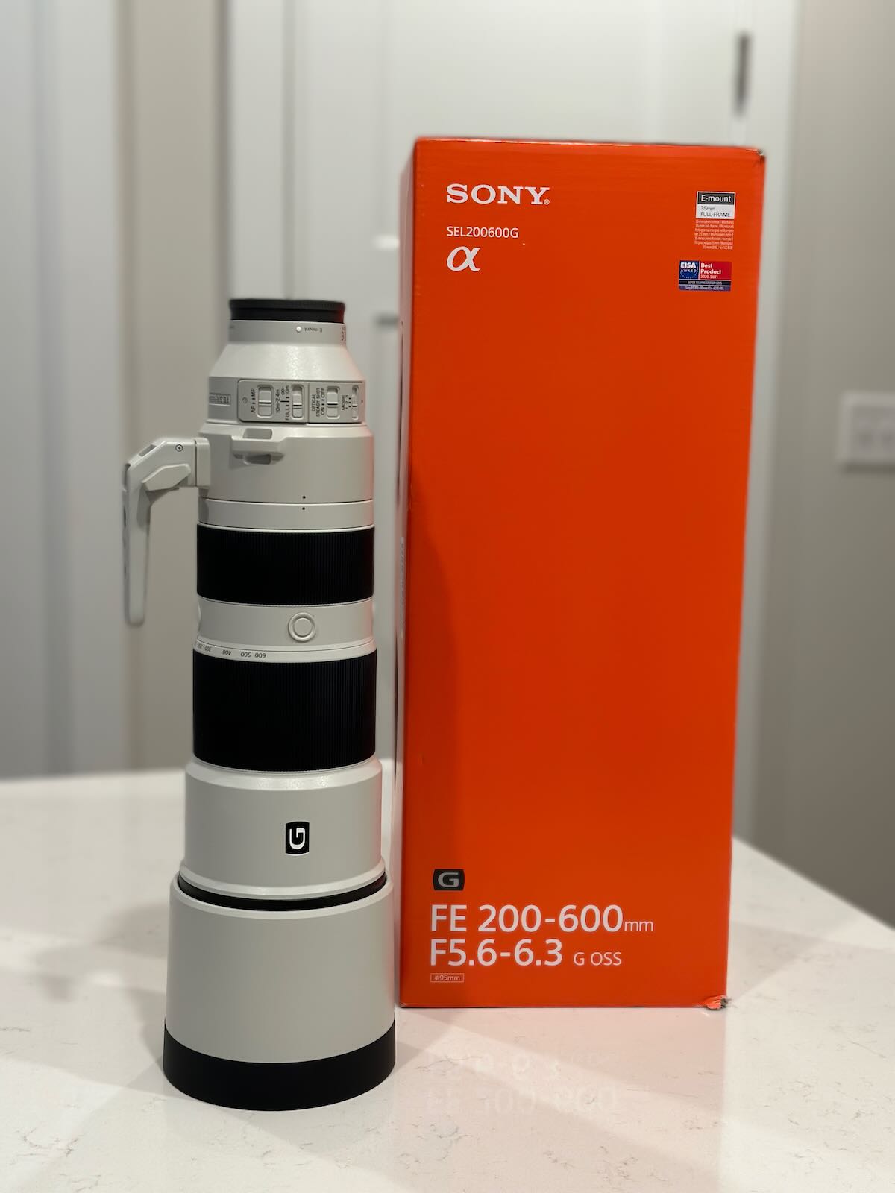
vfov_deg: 39.7
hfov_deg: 30.3
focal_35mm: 48
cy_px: 596
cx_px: 448
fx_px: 1655
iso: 160
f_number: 1.78
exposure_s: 1/60
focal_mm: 6.86
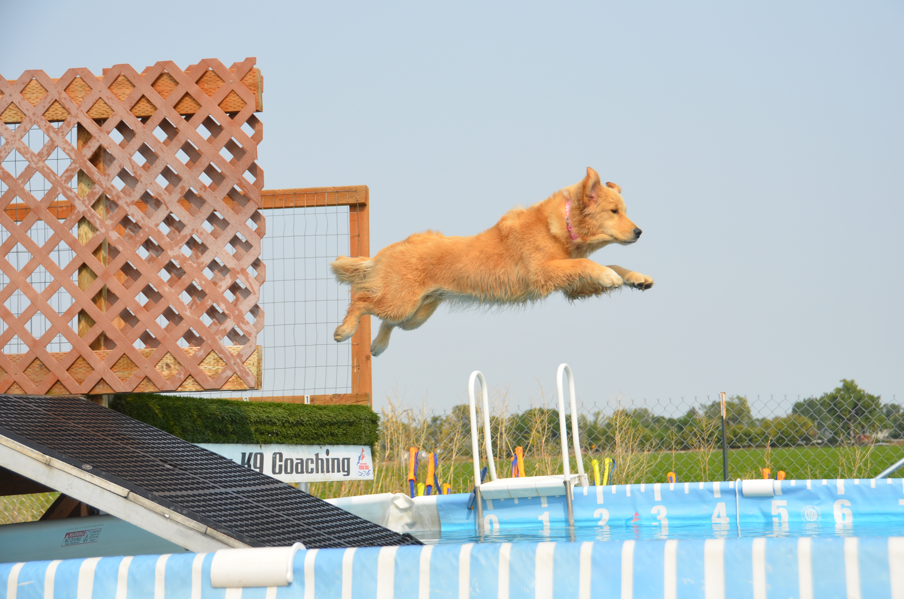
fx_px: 1879
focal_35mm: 75
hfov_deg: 27.0
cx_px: 452
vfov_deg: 18.1
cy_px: 300
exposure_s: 1/1600
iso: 400
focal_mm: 50
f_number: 7.1
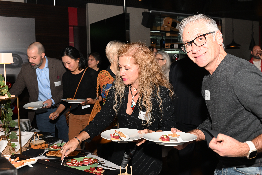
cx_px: 131
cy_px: 88
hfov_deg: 43.6
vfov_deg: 29.9
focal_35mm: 45
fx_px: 327
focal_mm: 45
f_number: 6.3
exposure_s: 1/60
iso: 640
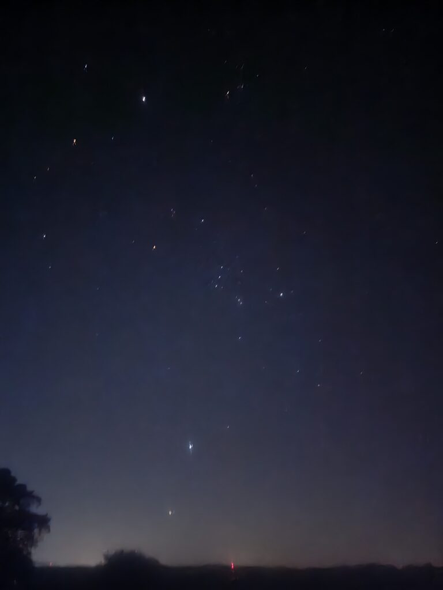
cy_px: 295
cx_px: 222
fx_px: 410
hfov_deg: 56.8
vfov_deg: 71.6
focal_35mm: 24
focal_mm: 6.7
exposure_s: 1/2
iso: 3200
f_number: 1.8
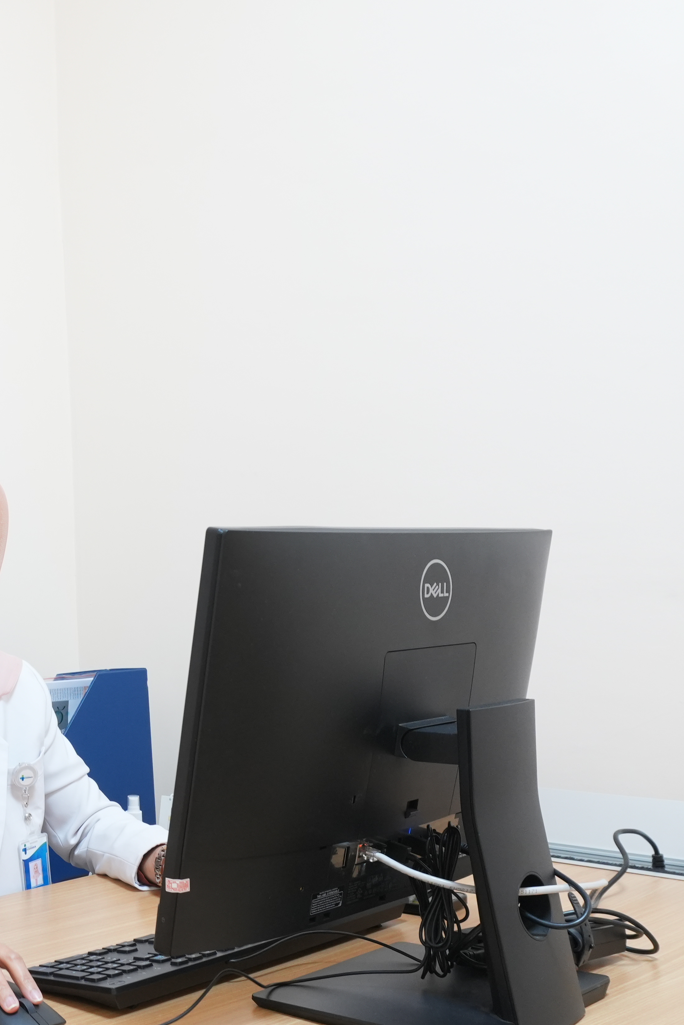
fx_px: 1282
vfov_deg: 43.3
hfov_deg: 27.0
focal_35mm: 45
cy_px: 637
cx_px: -102
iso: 640
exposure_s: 1/13
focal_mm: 16
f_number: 6.3
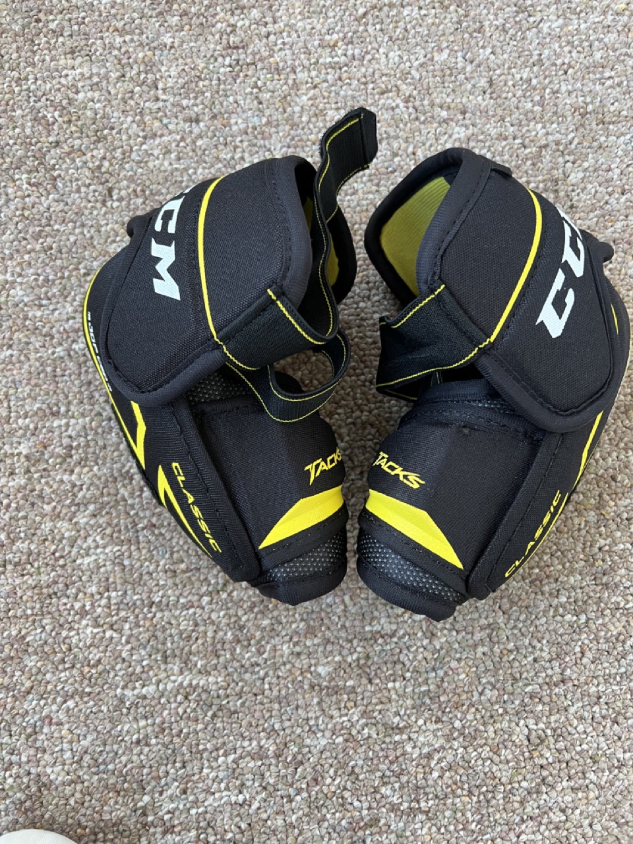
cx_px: 316
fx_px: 634
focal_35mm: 26
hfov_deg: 53.1
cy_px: 422
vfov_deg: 67.3
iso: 125
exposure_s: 1/80
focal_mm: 5.7
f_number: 1.5
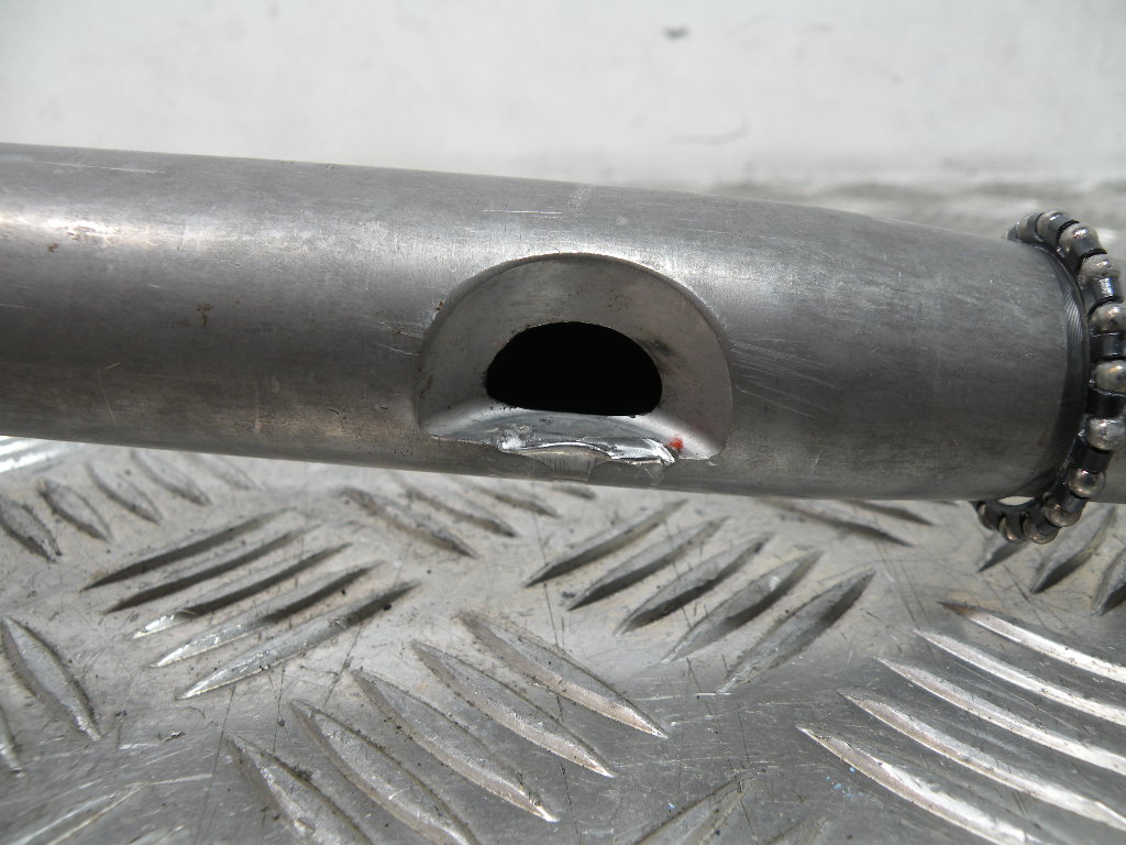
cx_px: 563
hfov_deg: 65.3
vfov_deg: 51.4
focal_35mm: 27
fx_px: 878
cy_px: 422
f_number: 3.2
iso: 64
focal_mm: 4.7
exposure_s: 1/53.2
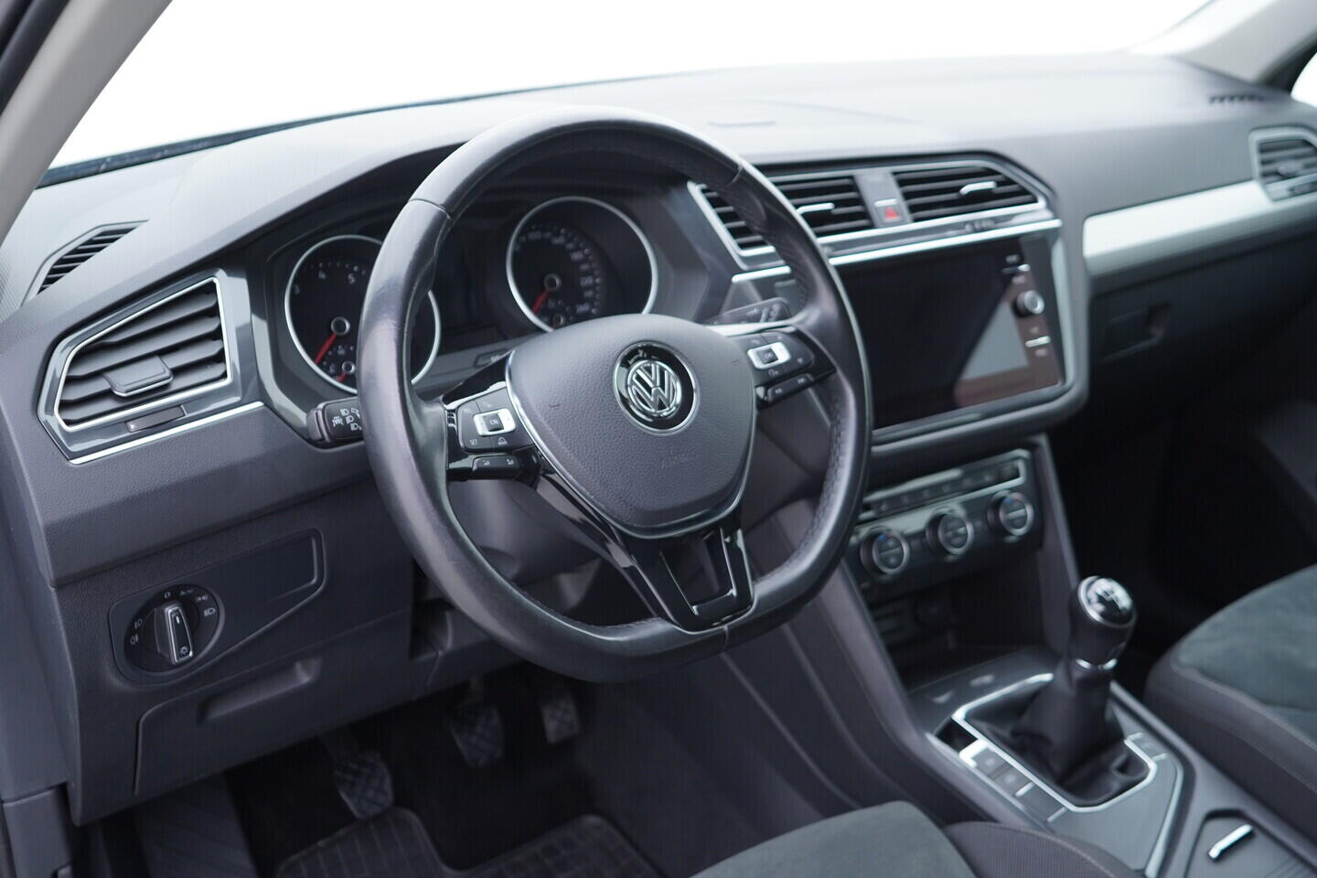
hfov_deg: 53.1
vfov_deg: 36.9
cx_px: 658
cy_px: 439
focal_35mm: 36
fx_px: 1317
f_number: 2.8
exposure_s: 1/40
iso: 250
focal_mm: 24
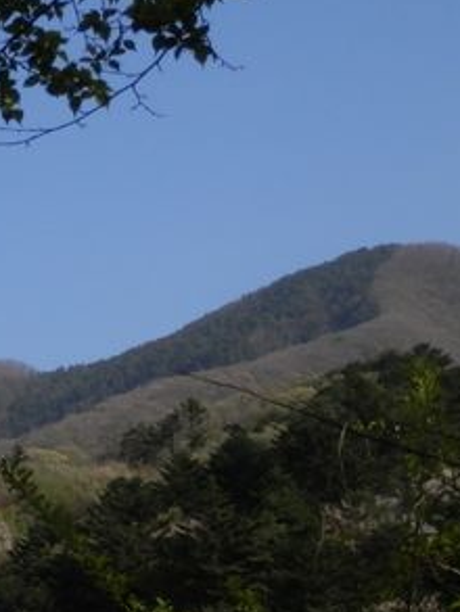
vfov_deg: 19.1
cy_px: 547
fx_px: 1788
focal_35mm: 101
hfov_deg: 13.7
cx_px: -261
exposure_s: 1/125
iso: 80
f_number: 10.1
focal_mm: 6.6
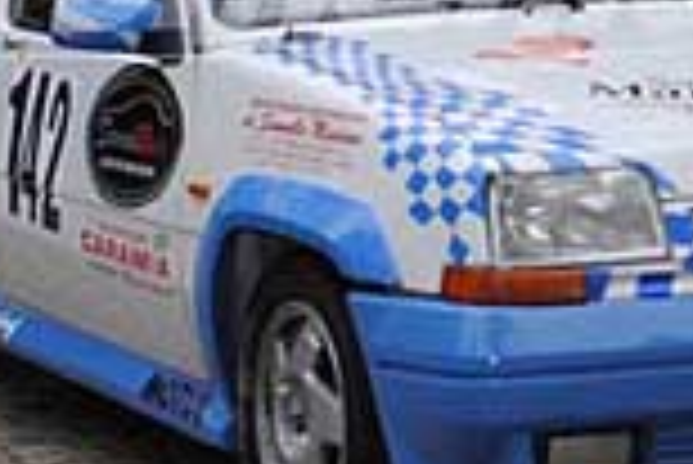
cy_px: -43
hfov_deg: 19.6
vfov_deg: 13.0
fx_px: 2004
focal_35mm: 104
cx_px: 238
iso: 100
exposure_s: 1/200
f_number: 7.1
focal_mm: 22
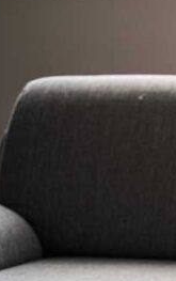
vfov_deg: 9.4
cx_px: 366
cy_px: 69
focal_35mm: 223
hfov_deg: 5.8
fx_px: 1707
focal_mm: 75
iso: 200
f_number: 2.8
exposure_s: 1/200
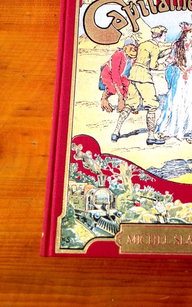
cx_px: 177
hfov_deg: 21.8
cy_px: 73
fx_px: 486
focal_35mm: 58
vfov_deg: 34.3
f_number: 2.4
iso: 64
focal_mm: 4.28
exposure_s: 1/40
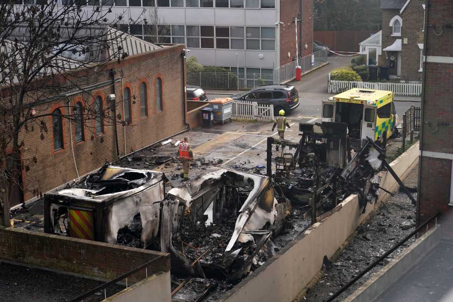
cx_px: 226
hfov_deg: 32.9
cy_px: 151
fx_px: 767
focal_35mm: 61
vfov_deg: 22.3
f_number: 4
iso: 1000
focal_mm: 61
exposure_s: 1/3200
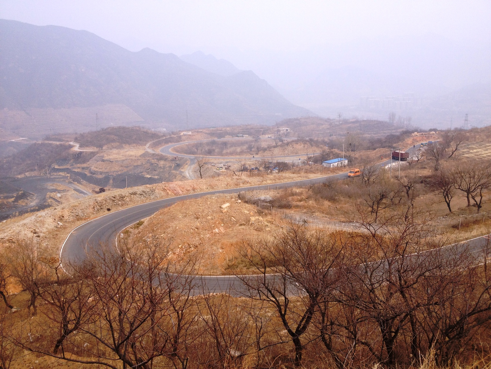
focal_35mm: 35
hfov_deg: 52.6
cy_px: 184
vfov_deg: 40.7
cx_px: 246
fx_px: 496
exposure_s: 1/1227
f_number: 2.4
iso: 64
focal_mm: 4.28
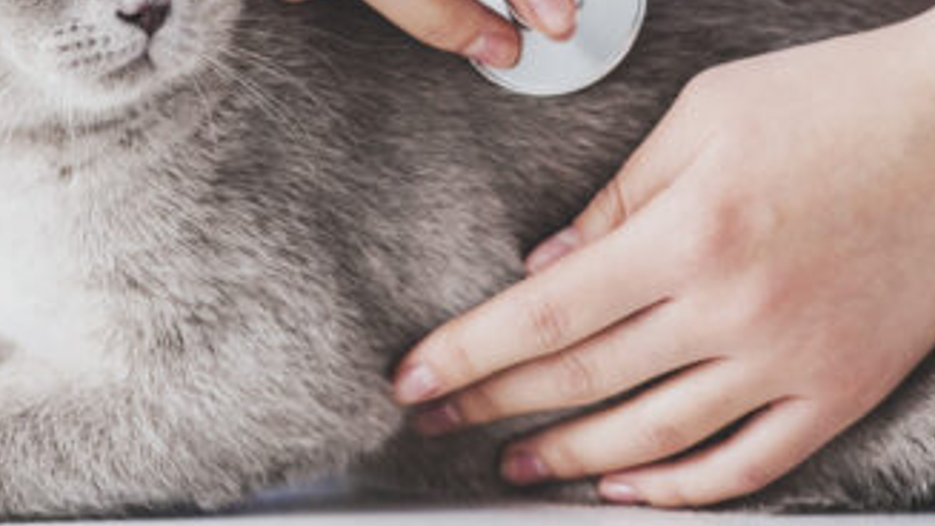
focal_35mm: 480
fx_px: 11901
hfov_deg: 4.5
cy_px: -16
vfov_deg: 2.5
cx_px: 355
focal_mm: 195
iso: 400
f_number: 4
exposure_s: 1/100
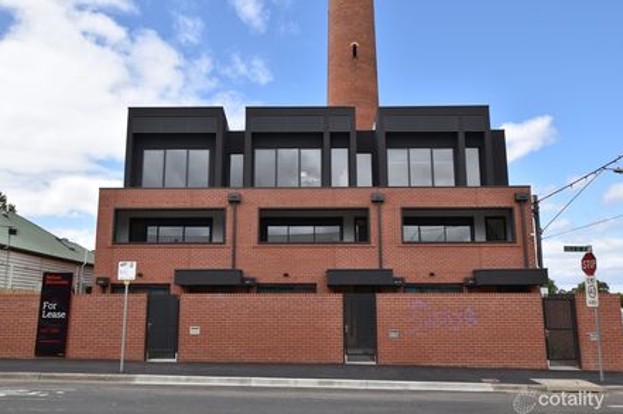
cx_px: 295
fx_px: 553
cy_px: 207
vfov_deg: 41.0
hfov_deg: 58.7
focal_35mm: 32
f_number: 9
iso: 200
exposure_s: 1/320
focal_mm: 20
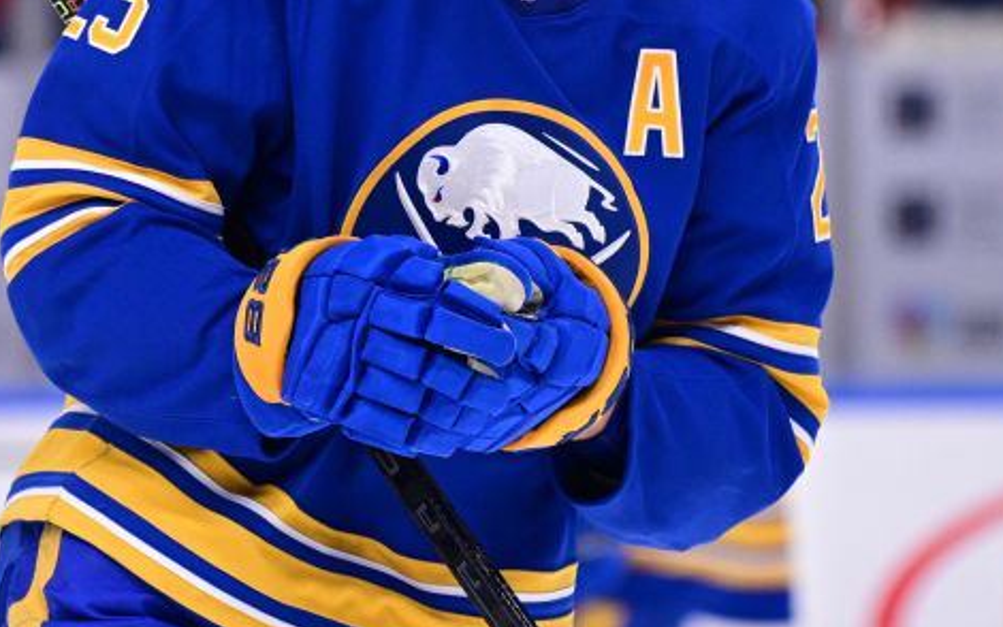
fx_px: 10089
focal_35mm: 369
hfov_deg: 5.7
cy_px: 57
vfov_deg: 3.6
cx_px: 437
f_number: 3.2
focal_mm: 200
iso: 3200
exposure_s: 1/1600
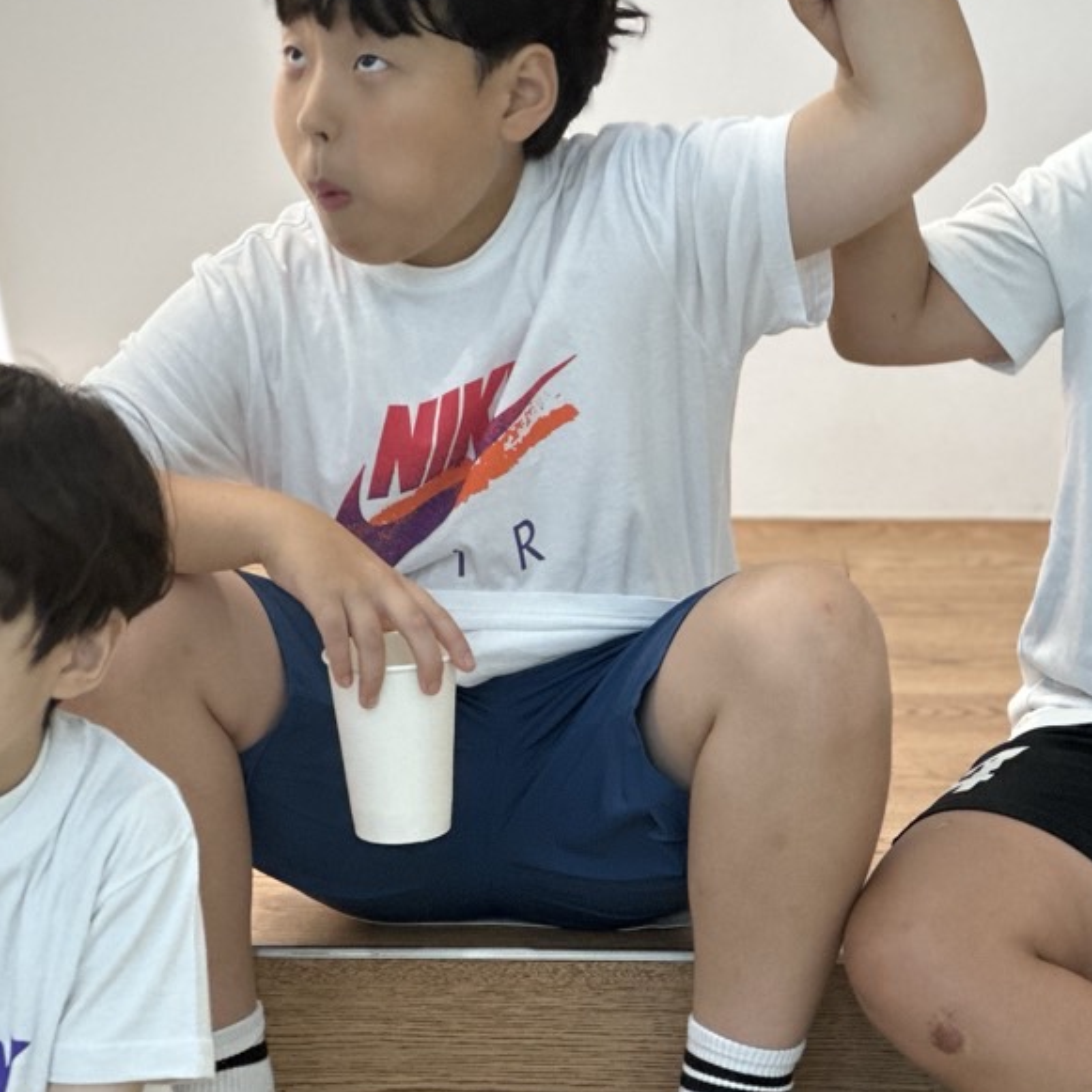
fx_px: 5354
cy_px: 242
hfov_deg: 11.6
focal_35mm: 150
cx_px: 568
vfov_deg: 11.6
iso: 125
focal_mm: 9
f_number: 2.8
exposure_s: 1/40
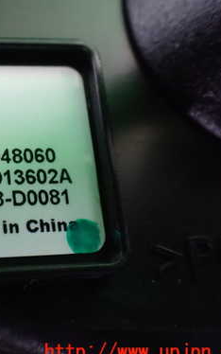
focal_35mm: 51
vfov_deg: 39.5
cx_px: -26
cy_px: 151
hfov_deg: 23.7
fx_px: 491
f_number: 2.3
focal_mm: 5.4
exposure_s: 1/30
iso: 1250
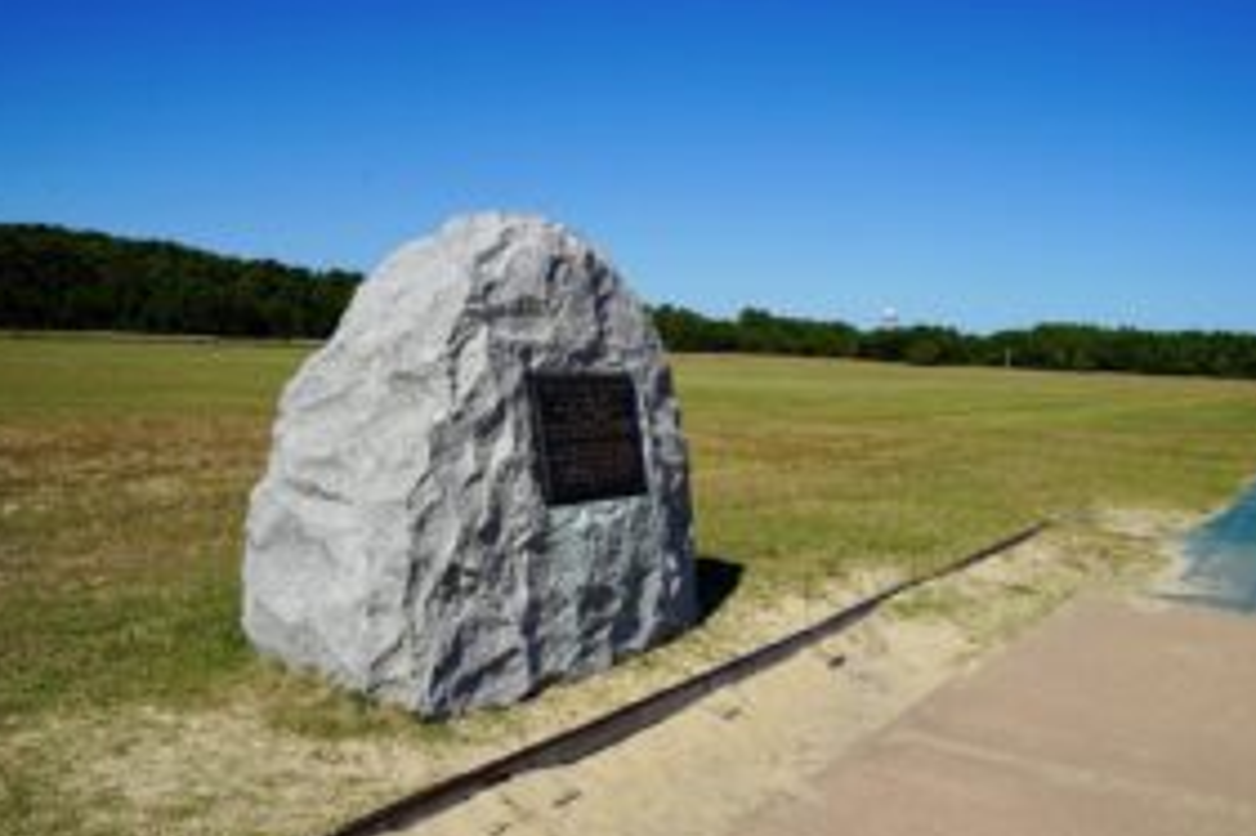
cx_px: 688
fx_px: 1151
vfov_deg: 39.9
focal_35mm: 33
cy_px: 440
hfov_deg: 57.1
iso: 100
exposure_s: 1/320
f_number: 11
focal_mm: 24
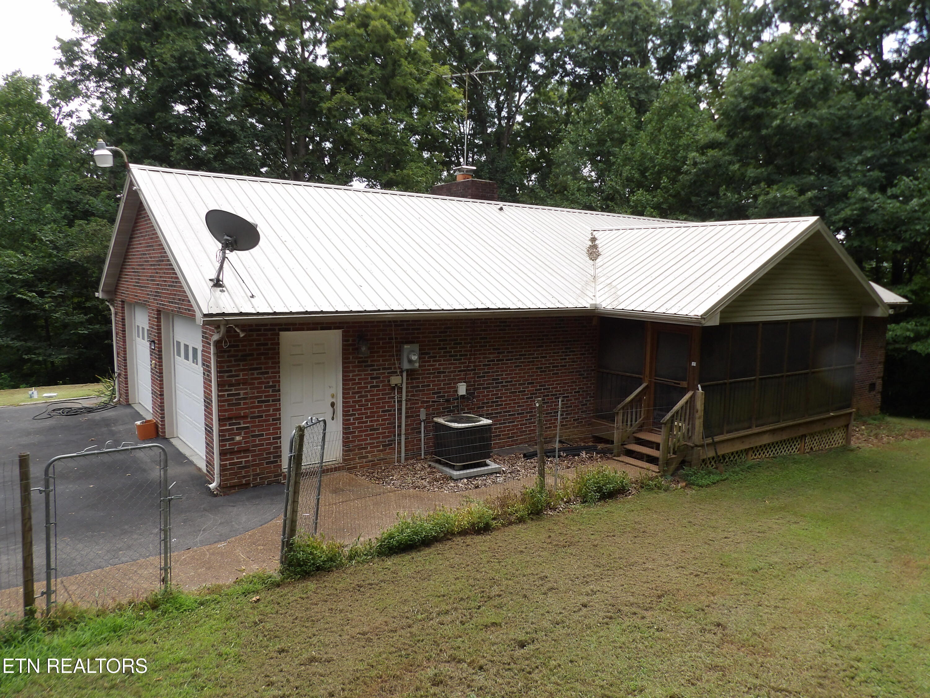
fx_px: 645
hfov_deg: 71.6
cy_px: 349
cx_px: 465
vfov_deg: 56.8
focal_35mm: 24
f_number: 3.2
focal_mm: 4.3
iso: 100
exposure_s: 1/299
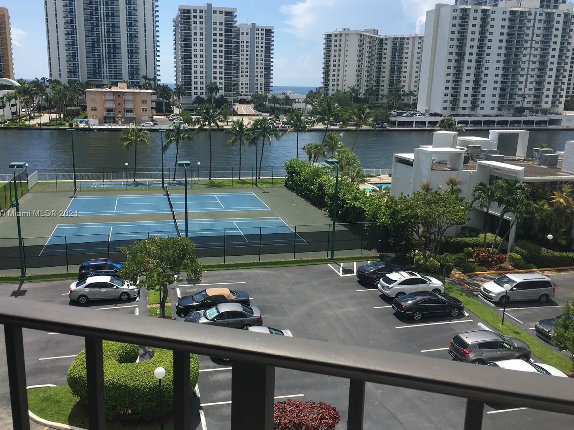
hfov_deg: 56.8
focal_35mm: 32
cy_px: 214
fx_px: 531
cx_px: 268
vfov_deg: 44.2
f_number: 2.2
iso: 25
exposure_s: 1/2024
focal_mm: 4.15
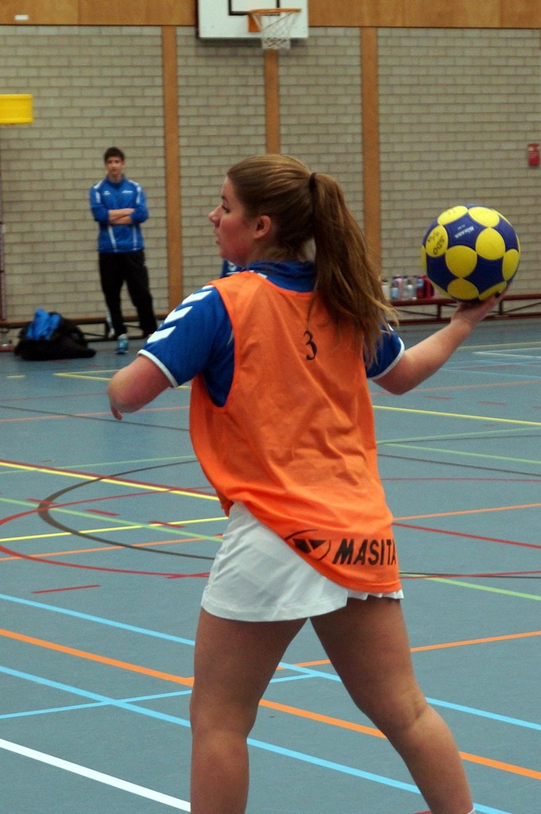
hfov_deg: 20.1
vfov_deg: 29.9
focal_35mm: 68
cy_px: 407
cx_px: 270
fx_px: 1524
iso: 640
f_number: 2.8
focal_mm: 45
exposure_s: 1/160
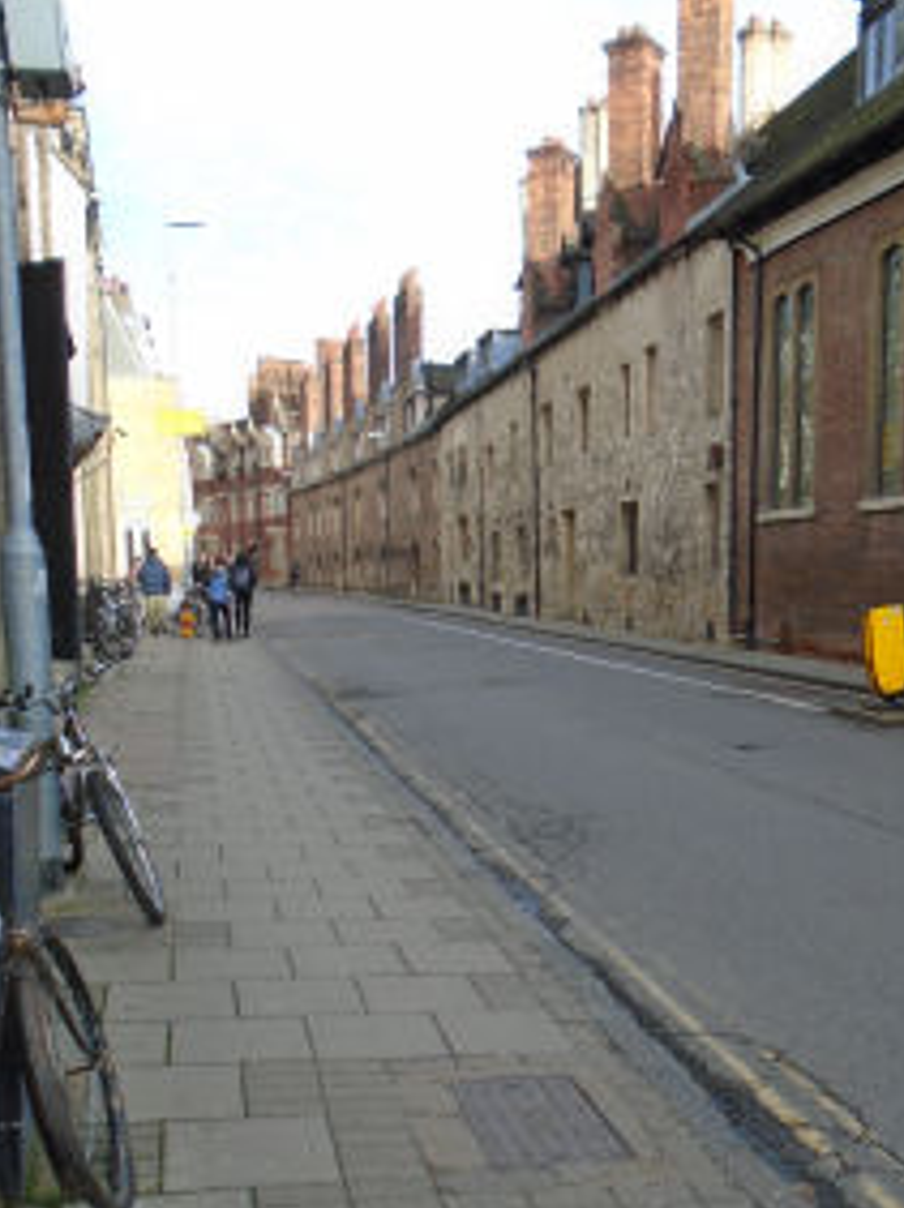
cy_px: 801
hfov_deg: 37.2
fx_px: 1325
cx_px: 619
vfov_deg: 48.2
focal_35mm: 38
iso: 100
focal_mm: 4.6
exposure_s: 1/200
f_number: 3.2
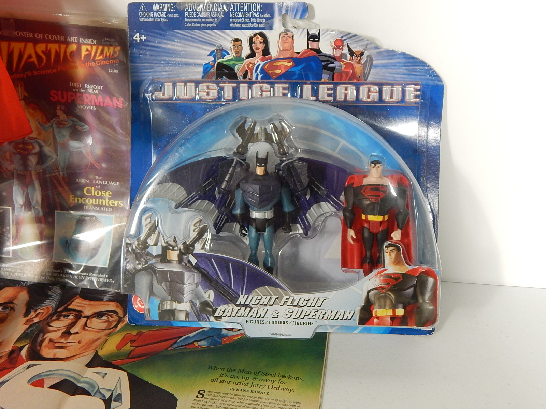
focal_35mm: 34
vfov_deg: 41.8
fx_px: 536
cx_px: 273
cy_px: 204
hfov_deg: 54.0
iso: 400
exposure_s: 1/20
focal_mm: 6.1
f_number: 3.3
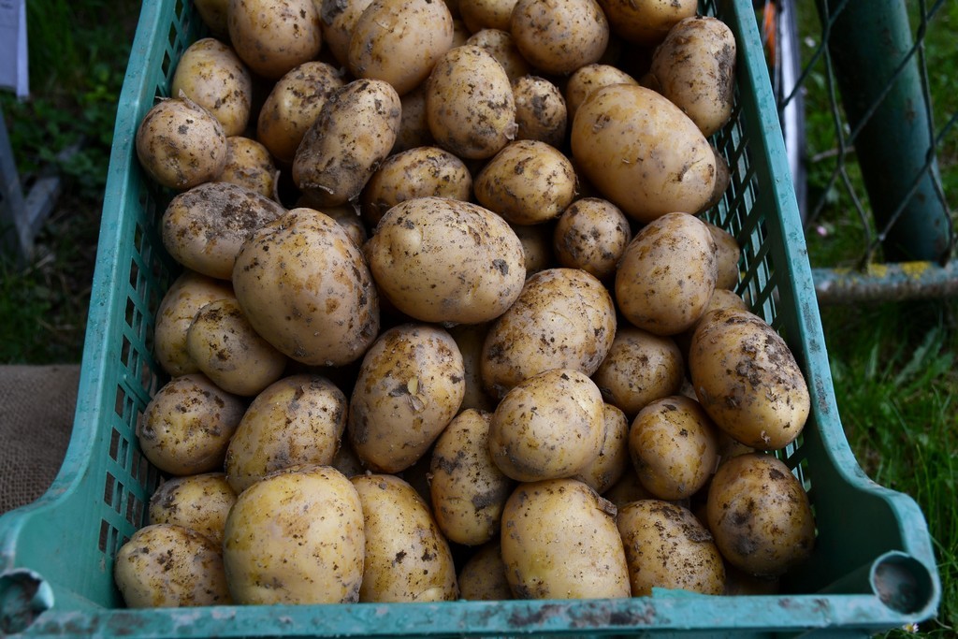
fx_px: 958
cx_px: 479
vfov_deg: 36.9
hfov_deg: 53.1
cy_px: 320
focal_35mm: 36
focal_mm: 24
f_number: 6.3
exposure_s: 1/250
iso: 200
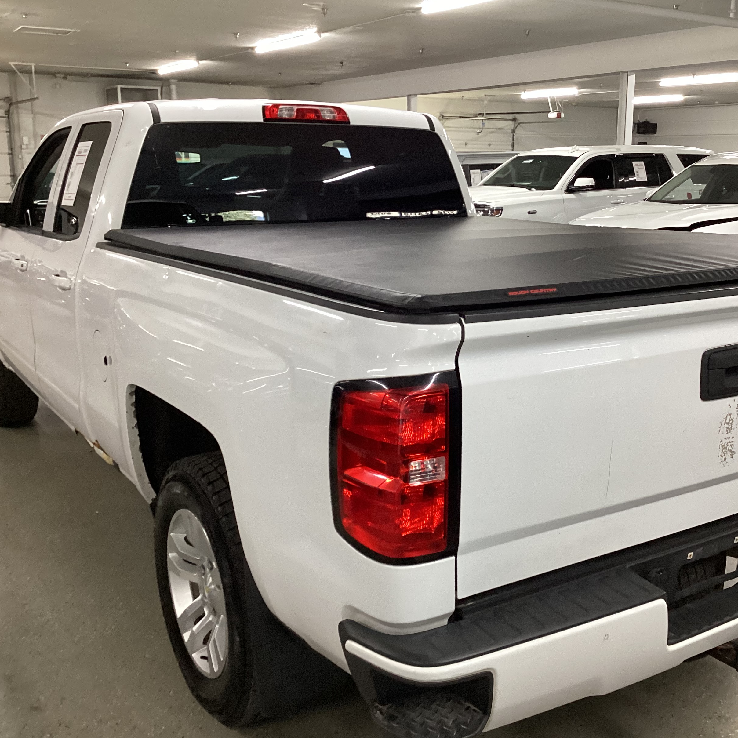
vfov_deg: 44.9
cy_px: 370
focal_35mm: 37
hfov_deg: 44.8
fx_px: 892
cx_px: 429
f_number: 2.4
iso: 200
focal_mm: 3.3
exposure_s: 1/60
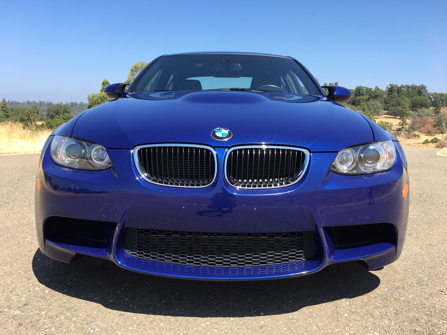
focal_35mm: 29
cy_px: 168
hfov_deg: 61.7
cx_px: 224
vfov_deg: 48.2
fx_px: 374
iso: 25
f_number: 2.2
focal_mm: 4.15
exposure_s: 1/754
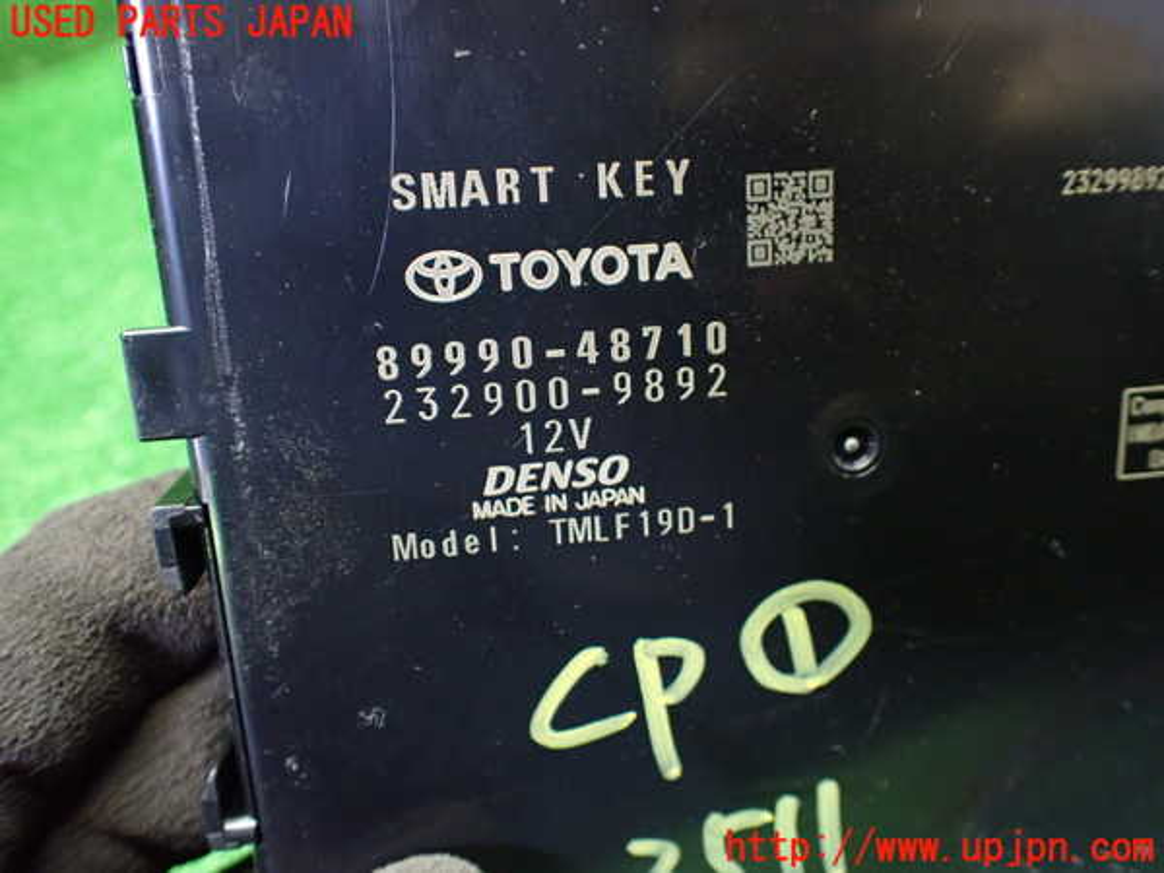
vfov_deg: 46.8
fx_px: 1009
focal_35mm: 30
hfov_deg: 60.0
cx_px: 582
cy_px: 436
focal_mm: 5.4
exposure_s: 1/50
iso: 800
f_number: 2.3
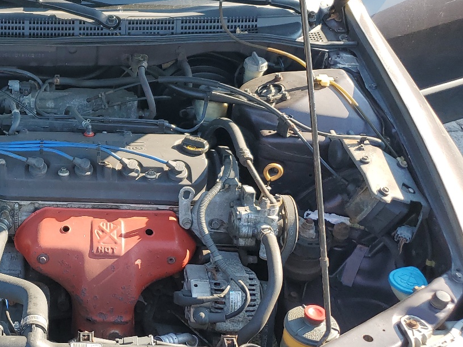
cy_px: 170
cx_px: 45
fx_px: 682
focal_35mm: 51
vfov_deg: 28.6
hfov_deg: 35.3
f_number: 1.5
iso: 50
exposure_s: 1/556
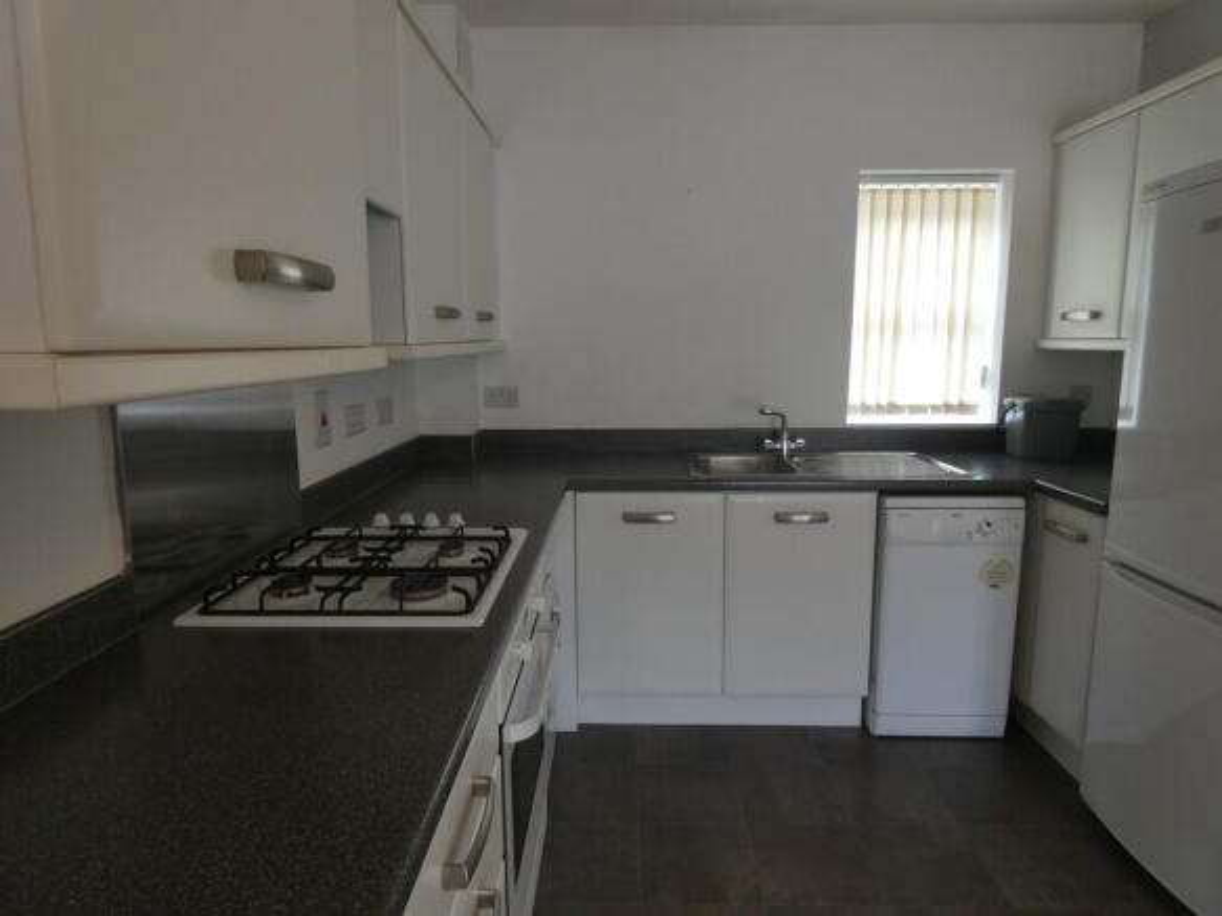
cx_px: 611
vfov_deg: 66.0
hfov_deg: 81.8
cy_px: 458
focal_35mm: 20
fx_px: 706
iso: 100
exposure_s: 1/60
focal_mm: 3.6
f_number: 2.8
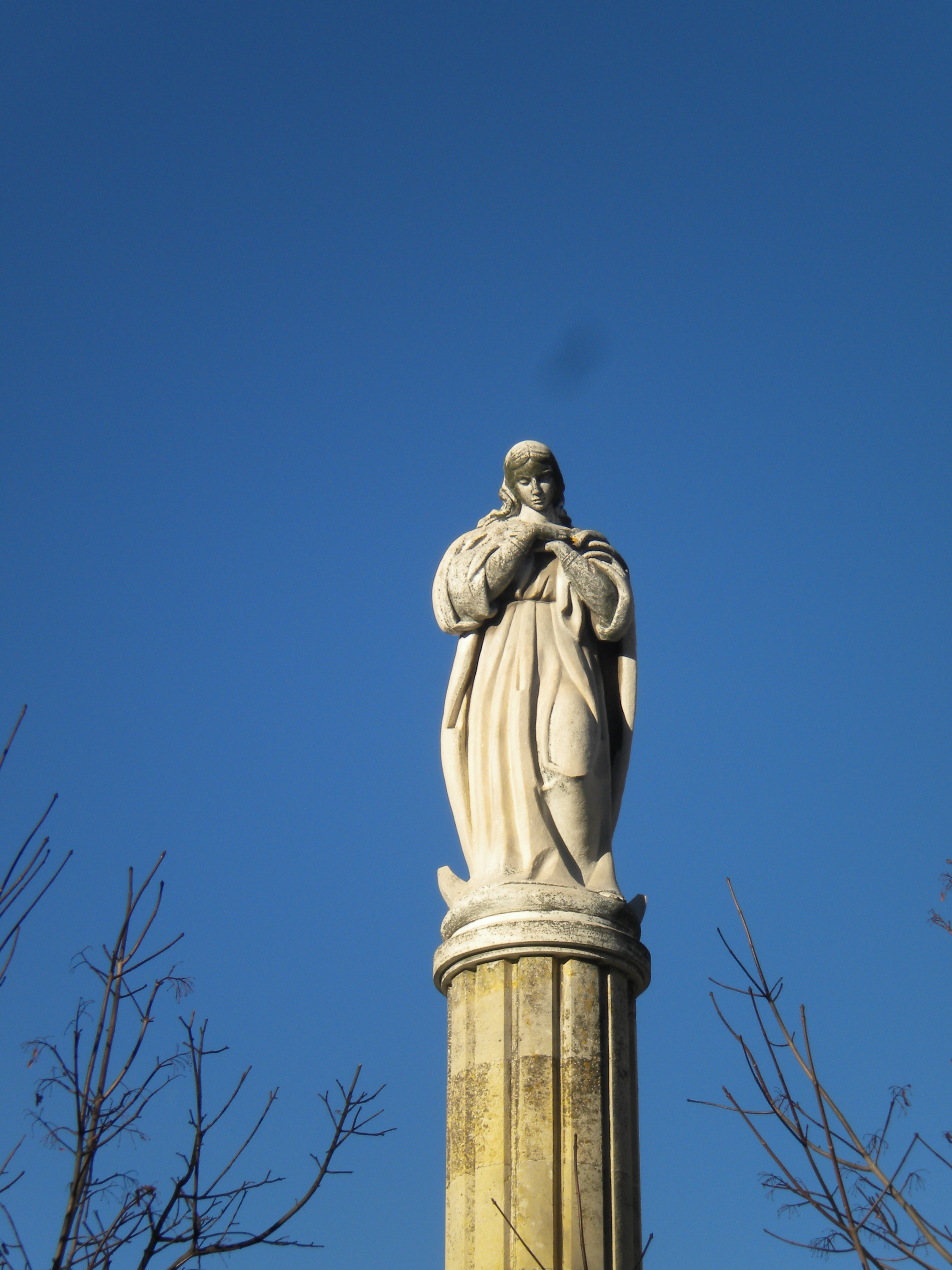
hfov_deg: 14.1
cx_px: 476
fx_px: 3850
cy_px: 635
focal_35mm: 105
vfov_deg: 18.7
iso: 80
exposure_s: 1/226
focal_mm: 18.9
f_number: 8.5
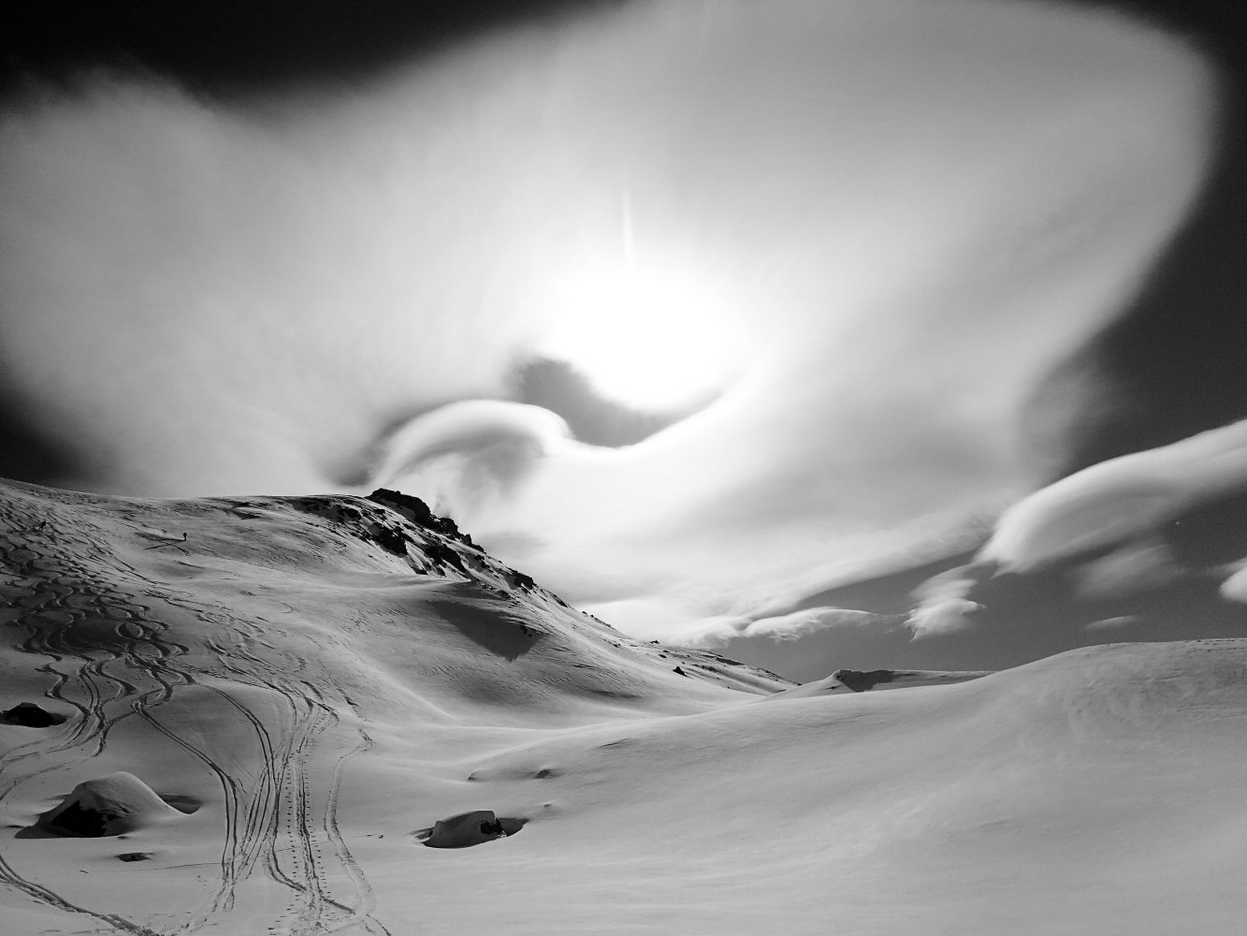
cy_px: 468
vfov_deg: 54.9
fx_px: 901
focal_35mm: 25
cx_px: 624
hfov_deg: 69.4
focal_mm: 4.5
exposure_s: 1/2000
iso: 100
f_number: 8
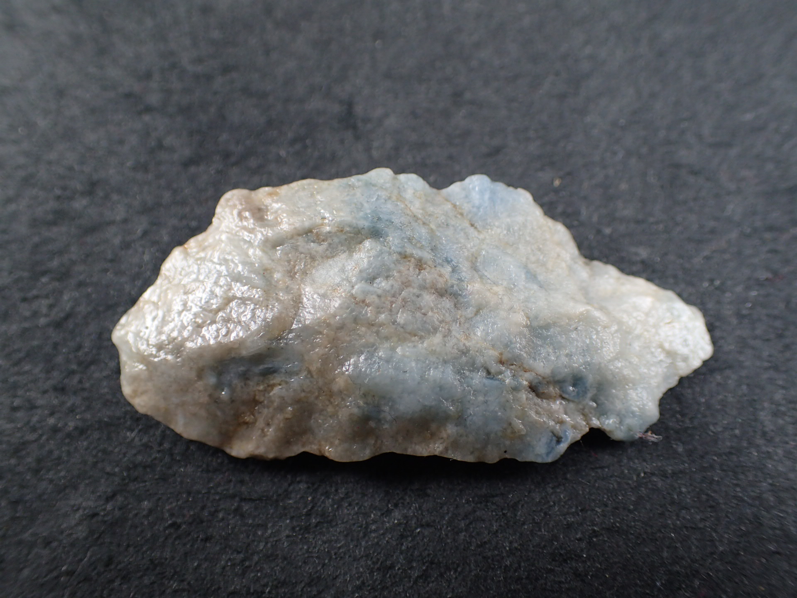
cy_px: 299
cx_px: 398
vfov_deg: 40.7
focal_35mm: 35
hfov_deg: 52.6
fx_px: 806
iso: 160
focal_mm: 6.42
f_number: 2.6
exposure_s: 1/125
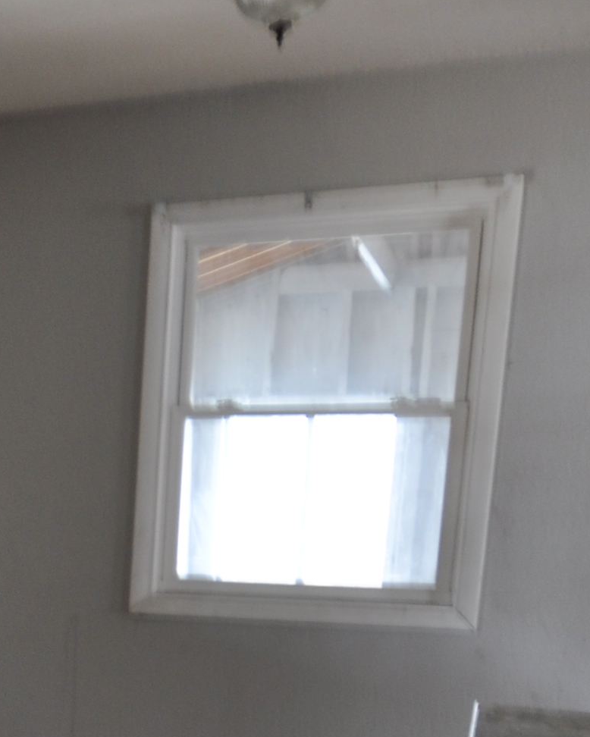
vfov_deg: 28.5
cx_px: -313
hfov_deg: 20.7
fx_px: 1353
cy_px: 748
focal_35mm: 62
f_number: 3.5
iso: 200
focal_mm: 10
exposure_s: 1/6
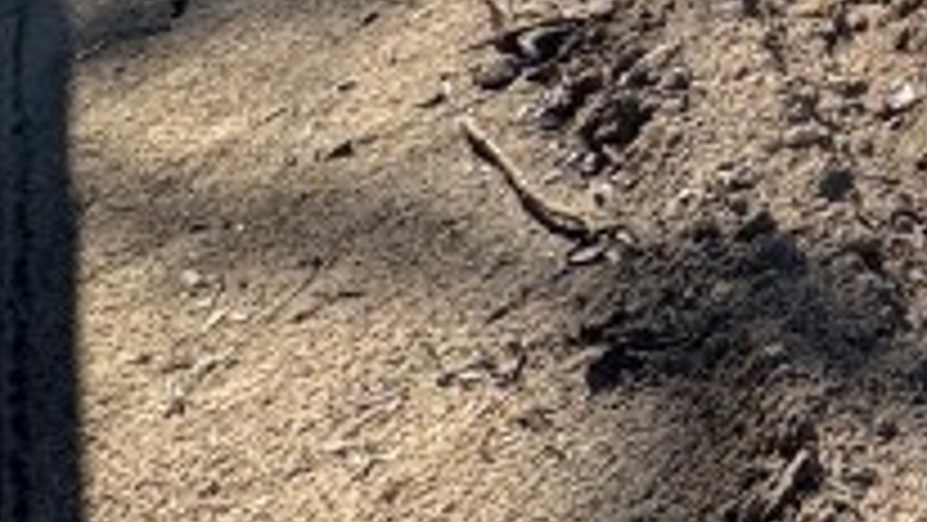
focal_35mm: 76
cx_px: 1750
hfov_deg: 19.3
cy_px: -1017
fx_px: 1869
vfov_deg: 10.9
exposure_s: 1/1063
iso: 50
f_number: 2.2
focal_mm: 2.22
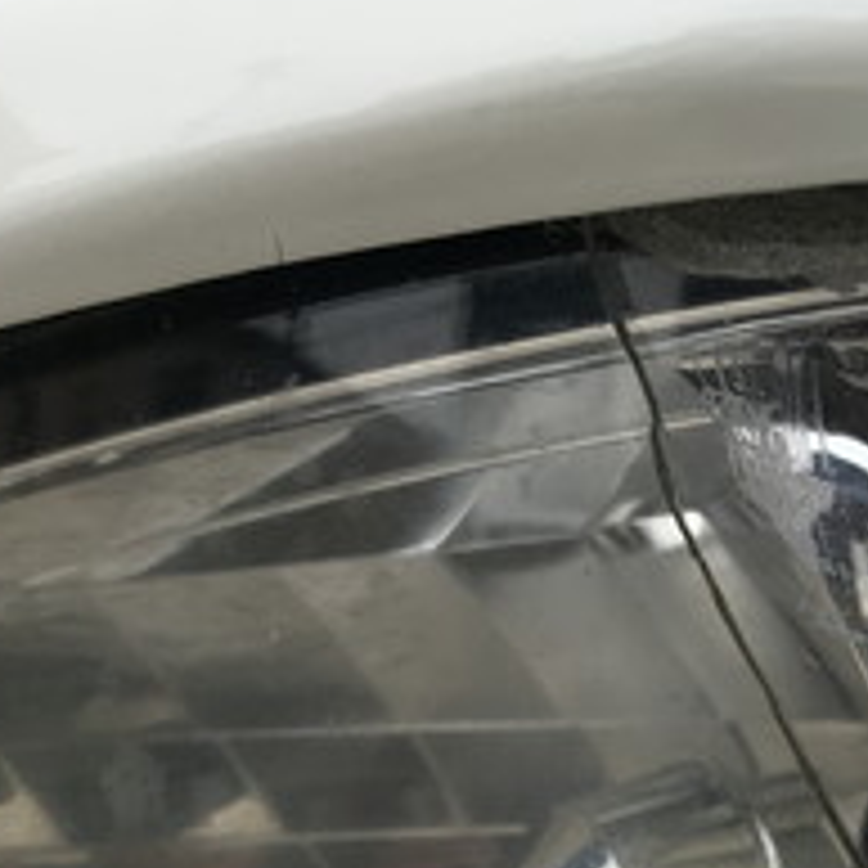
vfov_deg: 20.1
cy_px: 971
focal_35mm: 82
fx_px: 2326
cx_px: 1012
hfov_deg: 20.0
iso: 20
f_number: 1.8
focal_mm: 3.99
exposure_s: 1/1681
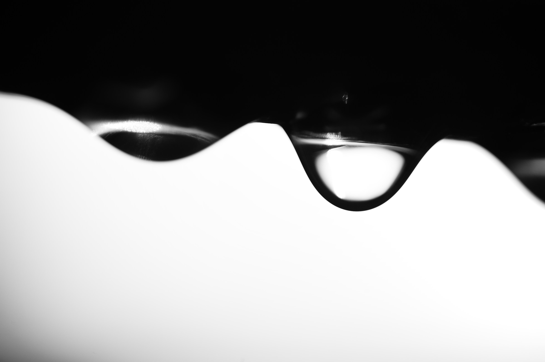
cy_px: 181
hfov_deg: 22.6
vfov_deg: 15.2
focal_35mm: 90
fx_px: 1361
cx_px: 272
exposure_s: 1/500
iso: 200
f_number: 5.6
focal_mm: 90
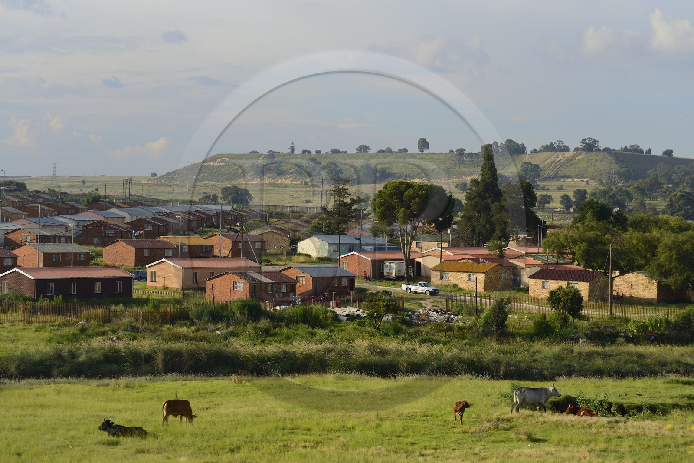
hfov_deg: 28.8
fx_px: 1349
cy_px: 232
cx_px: 347
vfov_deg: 19.4
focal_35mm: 70
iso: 200
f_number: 6.3
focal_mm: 70
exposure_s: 1/640
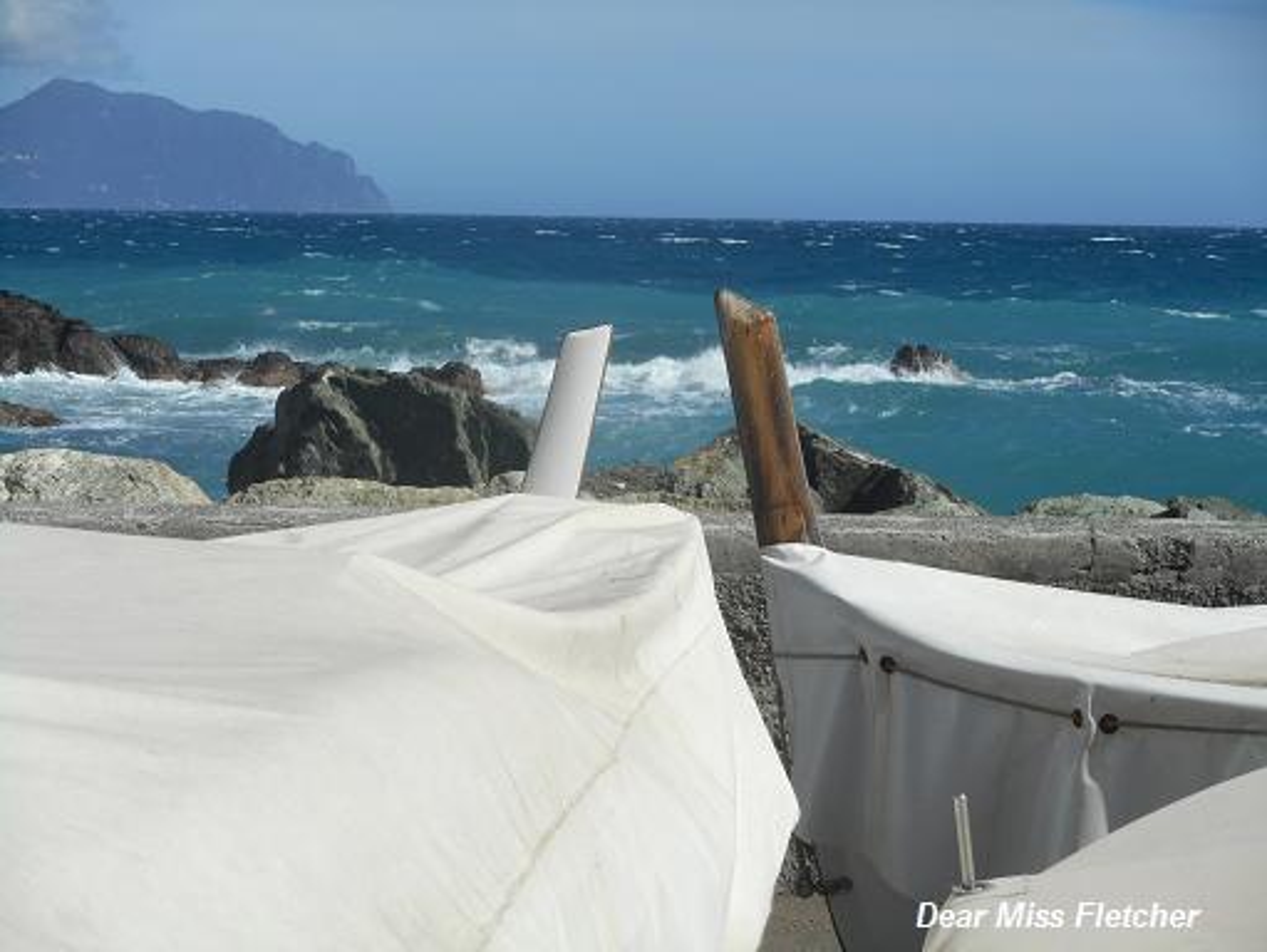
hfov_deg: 19.2
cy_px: 476
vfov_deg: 14.5
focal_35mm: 102
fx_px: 3736
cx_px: 634
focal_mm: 18.2
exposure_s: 1/640
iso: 80
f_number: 5.8
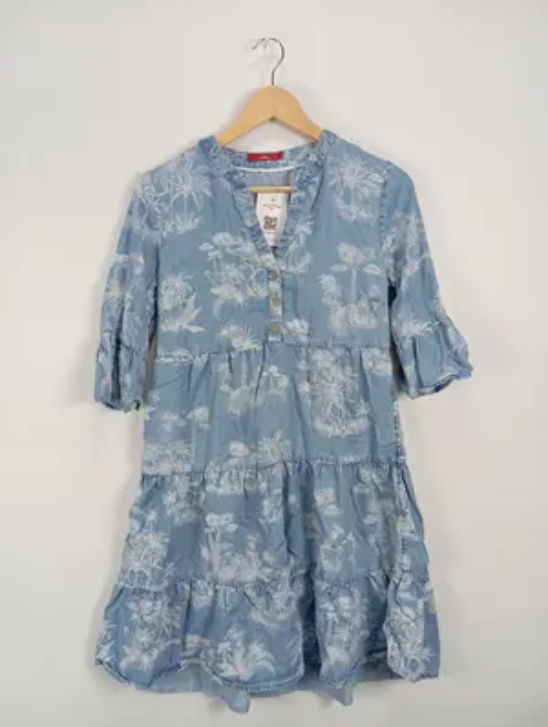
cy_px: 364
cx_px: 274
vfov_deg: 63.4
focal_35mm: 28
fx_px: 589
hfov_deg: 49.9
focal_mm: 4.22
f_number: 1.8
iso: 64
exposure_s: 1/50
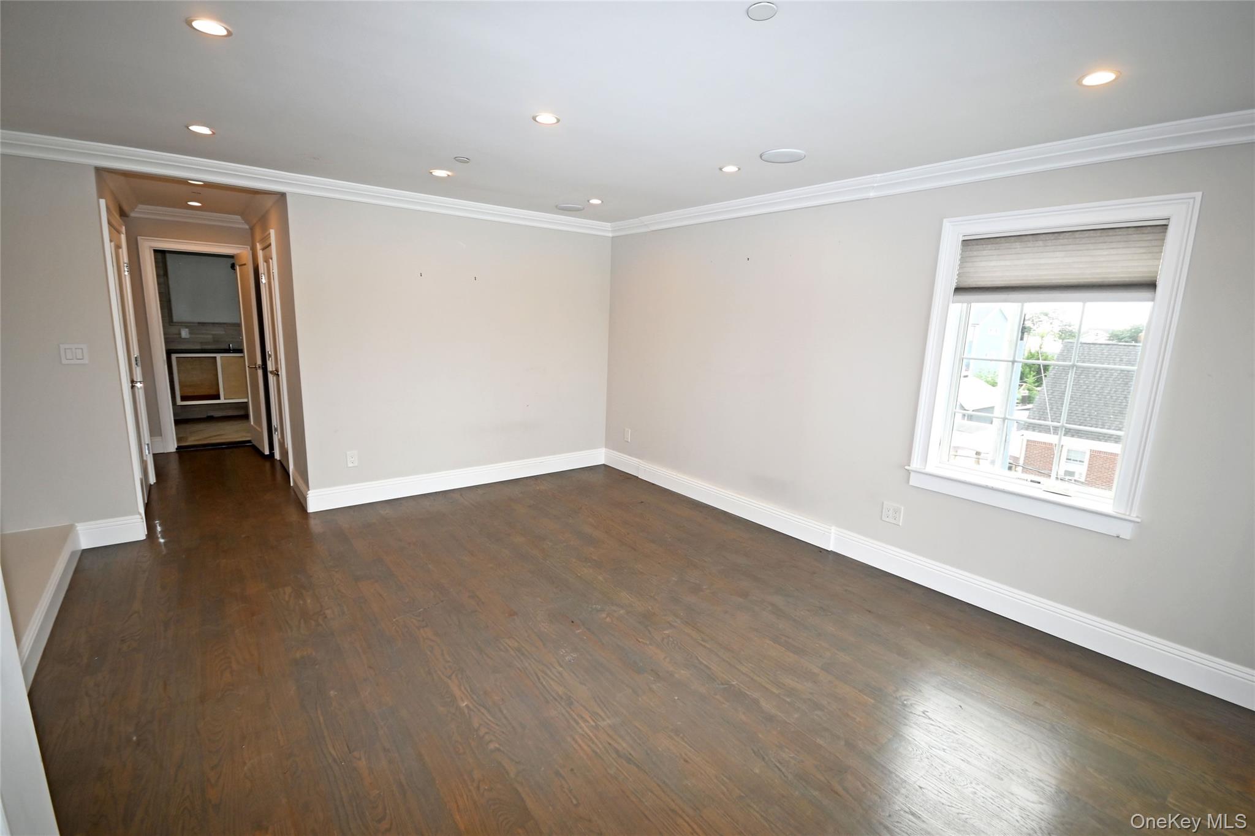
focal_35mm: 15
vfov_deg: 77.3
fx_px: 523
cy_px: 418
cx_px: 628
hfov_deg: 100.4
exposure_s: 1/100
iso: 200
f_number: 5
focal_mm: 10
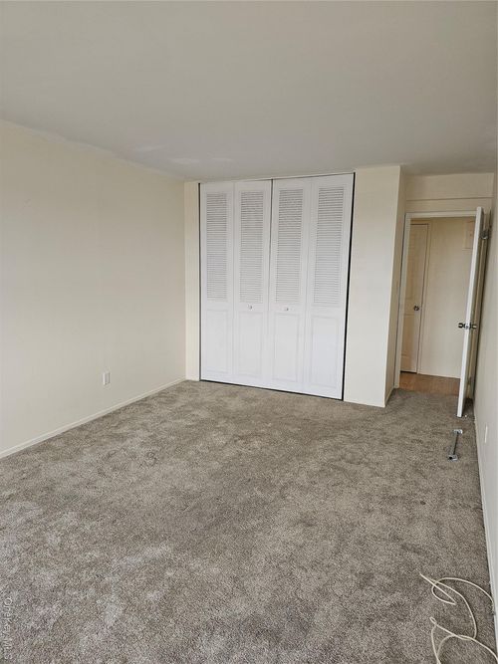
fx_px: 441
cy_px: 332
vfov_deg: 73.9
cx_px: 249
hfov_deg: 58.9
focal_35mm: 23
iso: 125
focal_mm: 6.3
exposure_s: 1/120
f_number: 1.7
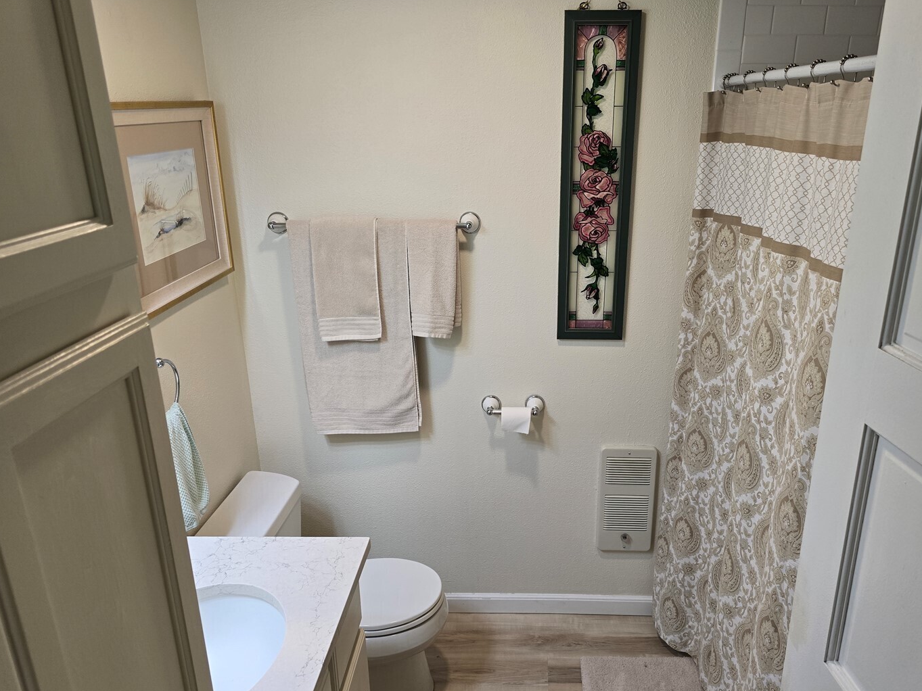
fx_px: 719
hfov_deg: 65.0
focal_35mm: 27
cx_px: 526
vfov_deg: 51.3
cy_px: 374
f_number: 1.7
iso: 125
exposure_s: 1/120
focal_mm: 6.3
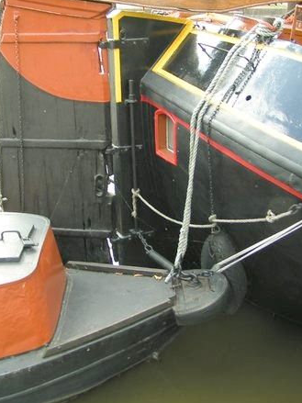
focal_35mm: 44
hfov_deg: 32.9
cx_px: 151
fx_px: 512
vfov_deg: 43.0
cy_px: 195
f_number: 3.5
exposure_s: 1/80
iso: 50
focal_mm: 6
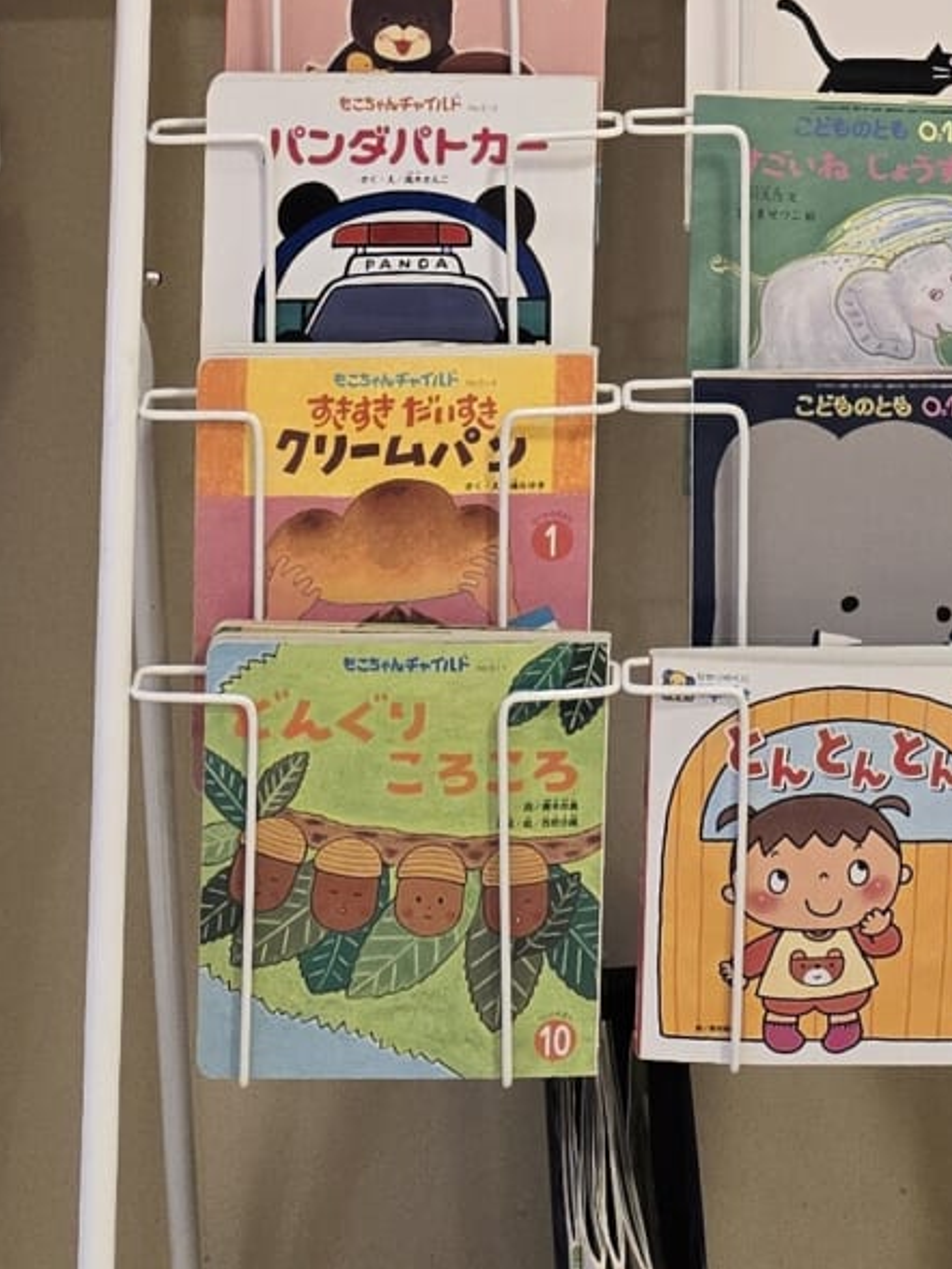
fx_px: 3666
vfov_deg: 18.2
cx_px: 672
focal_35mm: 100
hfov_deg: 14.8
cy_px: -435
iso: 250
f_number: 1.7
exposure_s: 1/100
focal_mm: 6.3
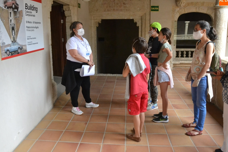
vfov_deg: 20.6
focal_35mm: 66
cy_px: 72
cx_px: 111
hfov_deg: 30.5
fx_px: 418
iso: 3200
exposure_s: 1/320
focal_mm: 40
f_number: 9
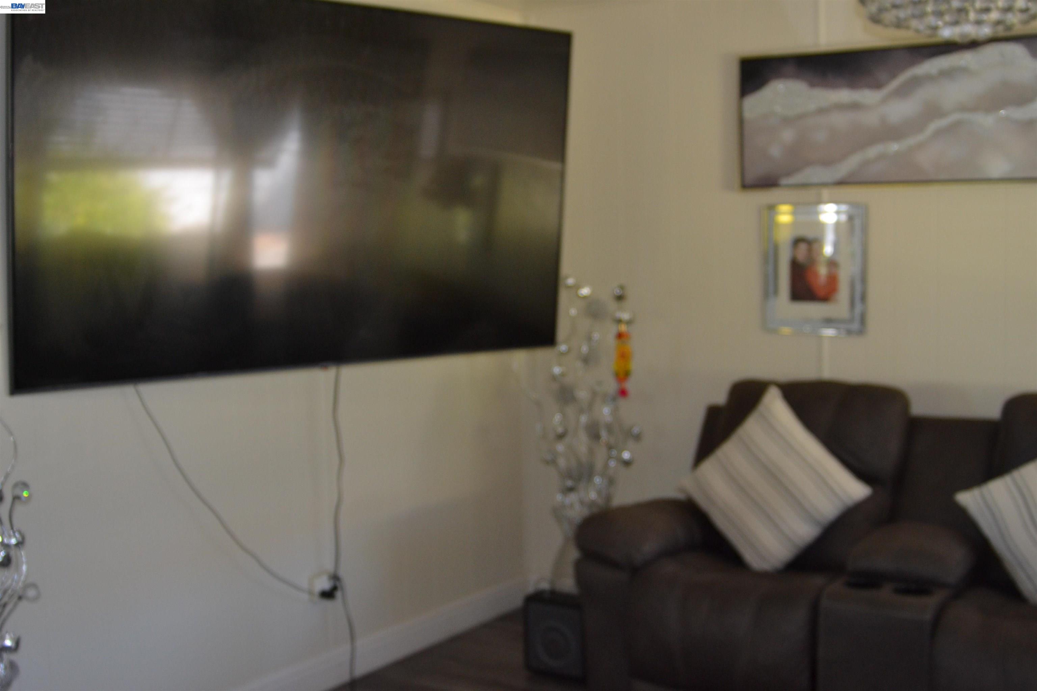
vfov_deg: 31.9
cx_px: 518
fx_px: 1210
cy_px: 346
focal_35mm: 42
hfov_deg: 46.4
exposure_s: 1/60
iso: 720
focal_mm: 28
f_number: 3.3
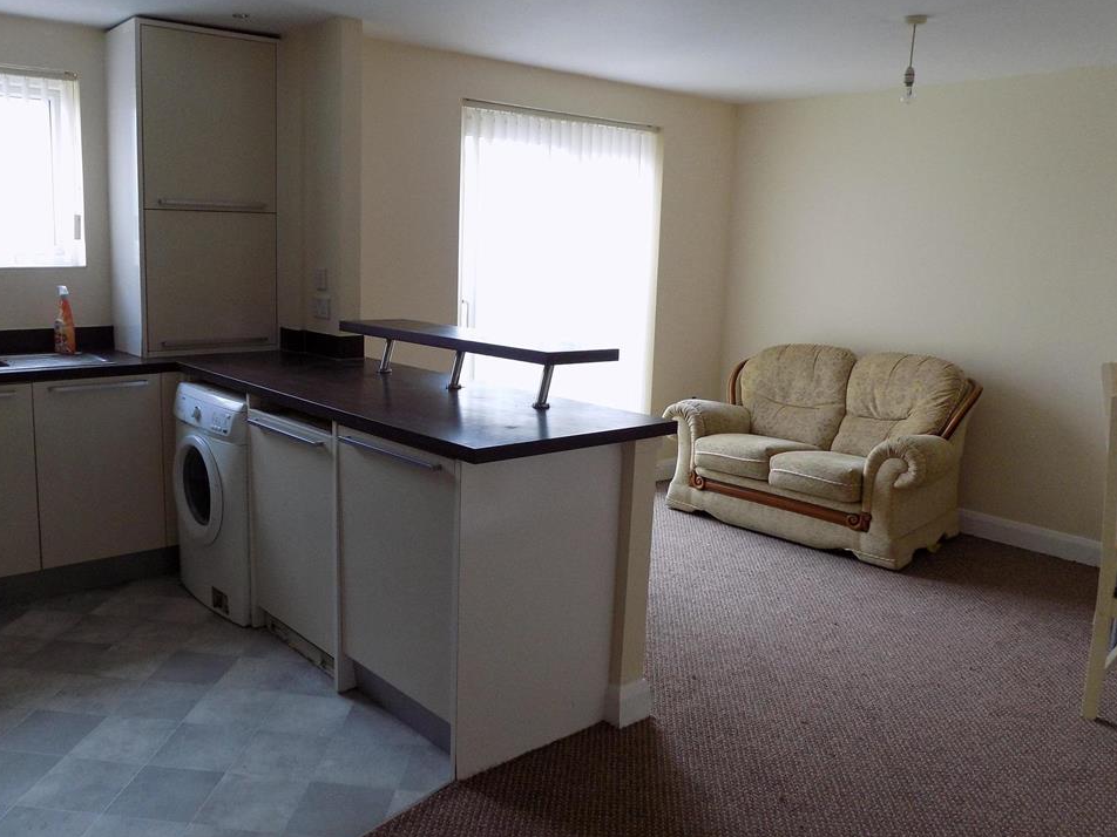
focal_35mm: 29
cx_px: 467
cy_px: 401
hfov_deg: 61.3
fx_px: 936
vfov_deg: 48.2
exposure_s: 1/30
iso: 140
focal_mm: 4
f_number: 3.1
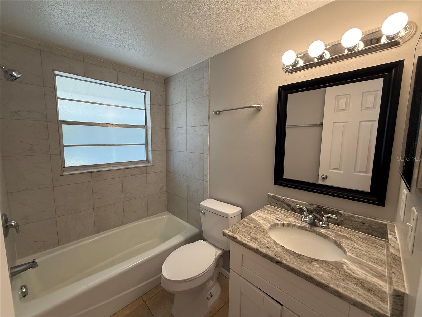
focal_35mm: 14
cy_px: 158
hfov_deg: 102.1
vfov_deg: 85.7
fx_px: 171
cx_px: 211
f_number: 2.2
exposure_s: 1/120
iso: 200
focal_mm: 2.22
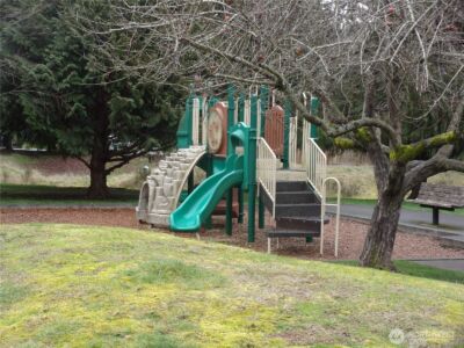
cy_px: 174
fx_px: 1046
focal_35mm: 78
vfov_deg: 18.9
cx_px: 232
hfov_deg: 25.0
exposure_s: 1/70
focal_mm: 14
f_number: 5.4
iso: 80
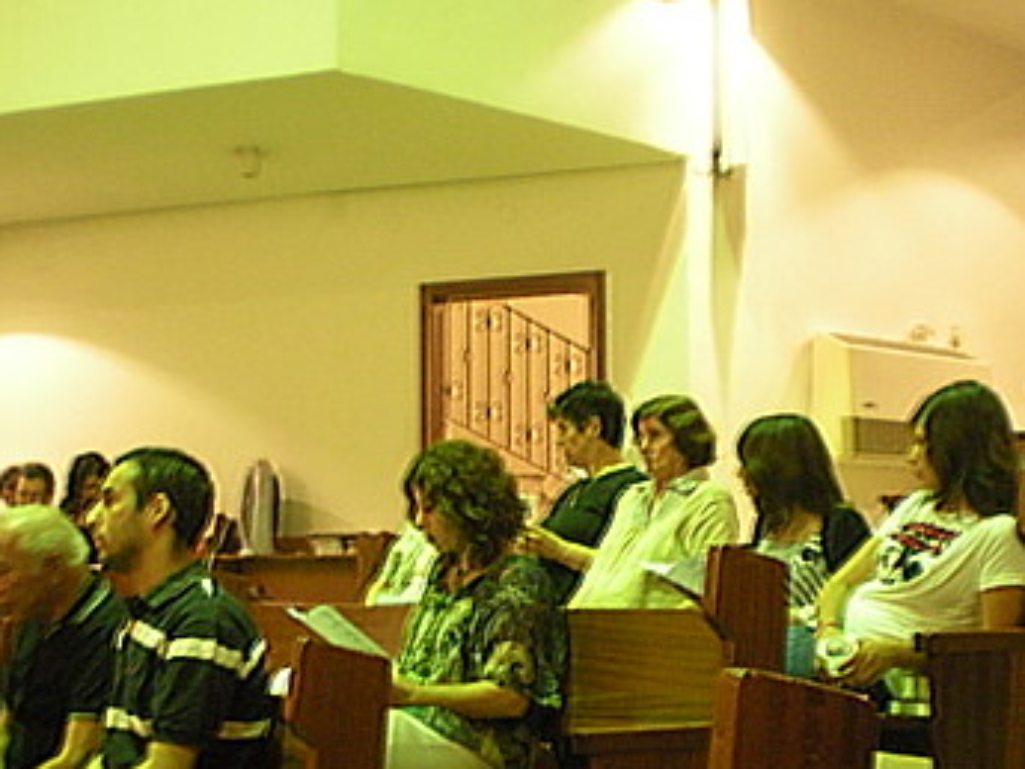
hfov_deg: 34.9
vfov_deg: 26.4
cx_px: 455
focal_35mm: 55
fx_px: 1629
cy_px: 506
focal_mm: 6.3
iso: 553
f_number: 3.1
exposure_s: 1/8
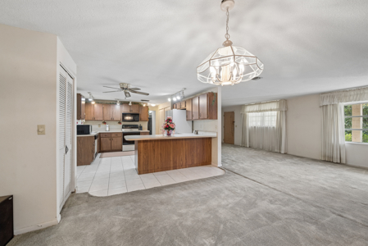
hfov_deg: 104.2
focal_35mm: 14
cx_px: 184
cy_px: 123
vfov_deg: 81.3
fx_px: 143
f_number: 8
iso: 400
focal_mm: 14
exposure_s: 1/20
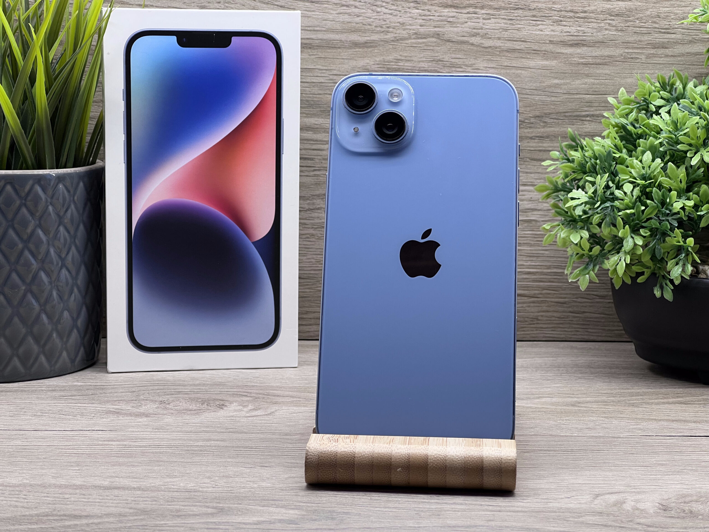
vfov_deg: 19.1
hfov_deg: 25.3
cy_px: 266
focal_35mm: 77
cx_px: 354
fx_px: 1577
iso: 80
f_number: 2.8
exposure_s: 1/100
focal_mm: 9
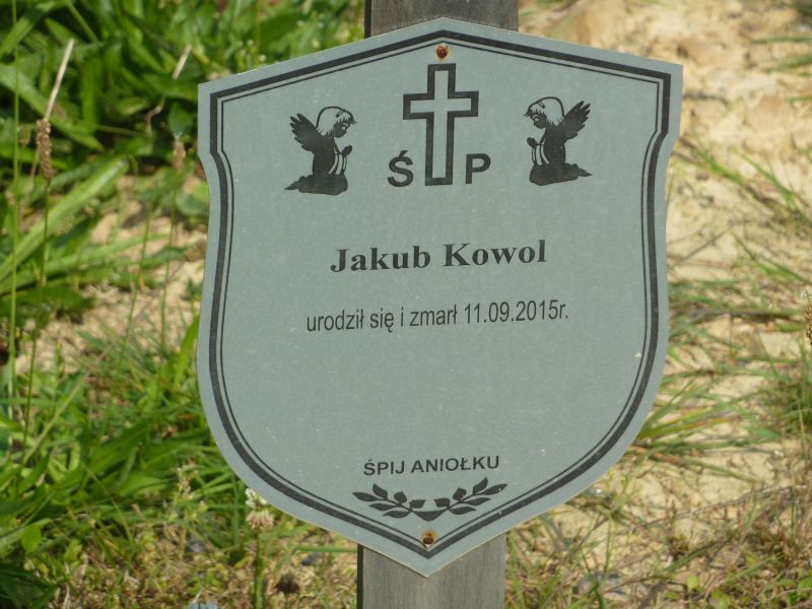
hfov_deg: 6.6
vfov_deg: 5.0
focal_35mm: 300
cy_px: 304
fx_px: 7037
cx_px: 406
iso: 80
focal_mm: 49.2
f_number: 4.9
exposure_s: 1/400
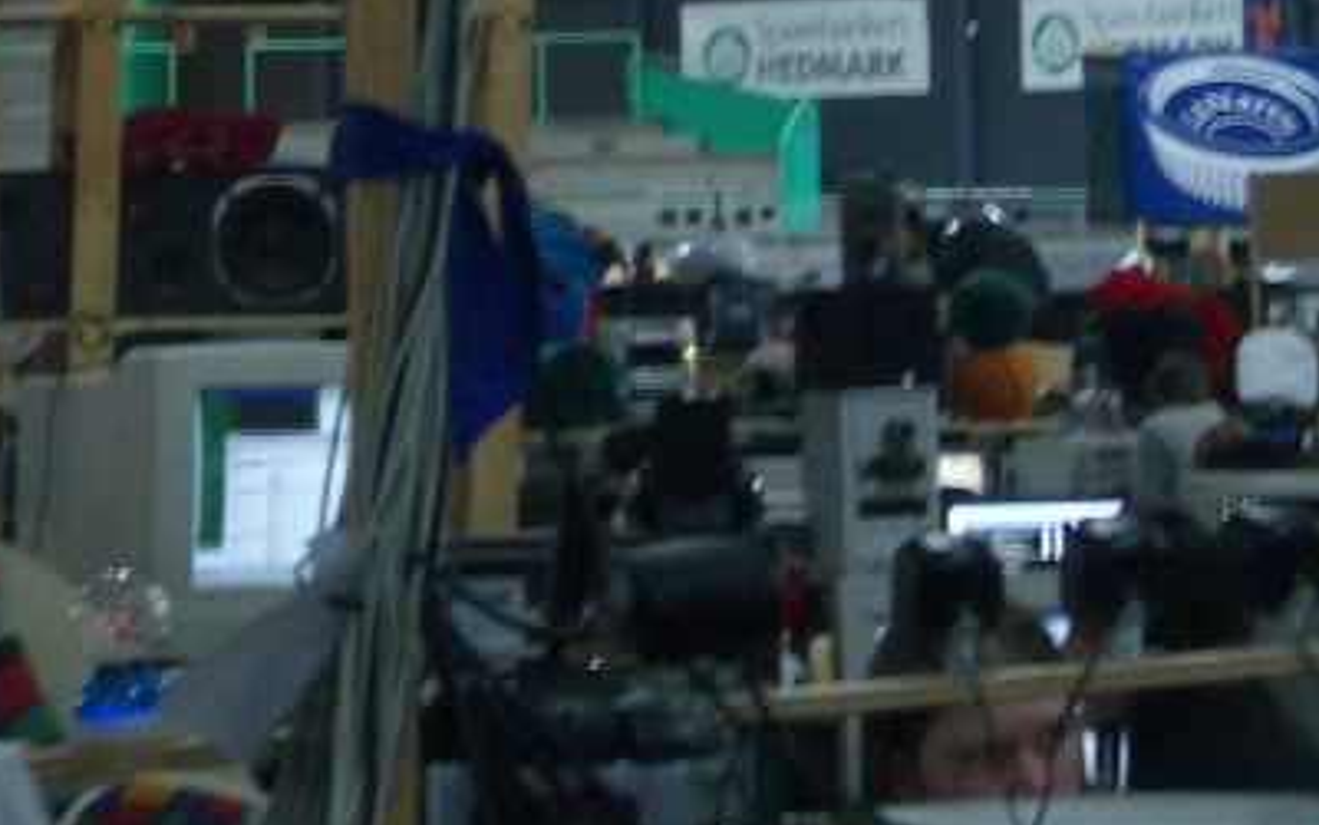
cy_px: -139
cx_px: 1243
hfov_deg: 10.4
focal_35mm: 201
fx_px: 7225
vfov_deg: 6.5
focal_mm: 12.2
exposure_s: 1/8
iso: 100
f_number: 3.9
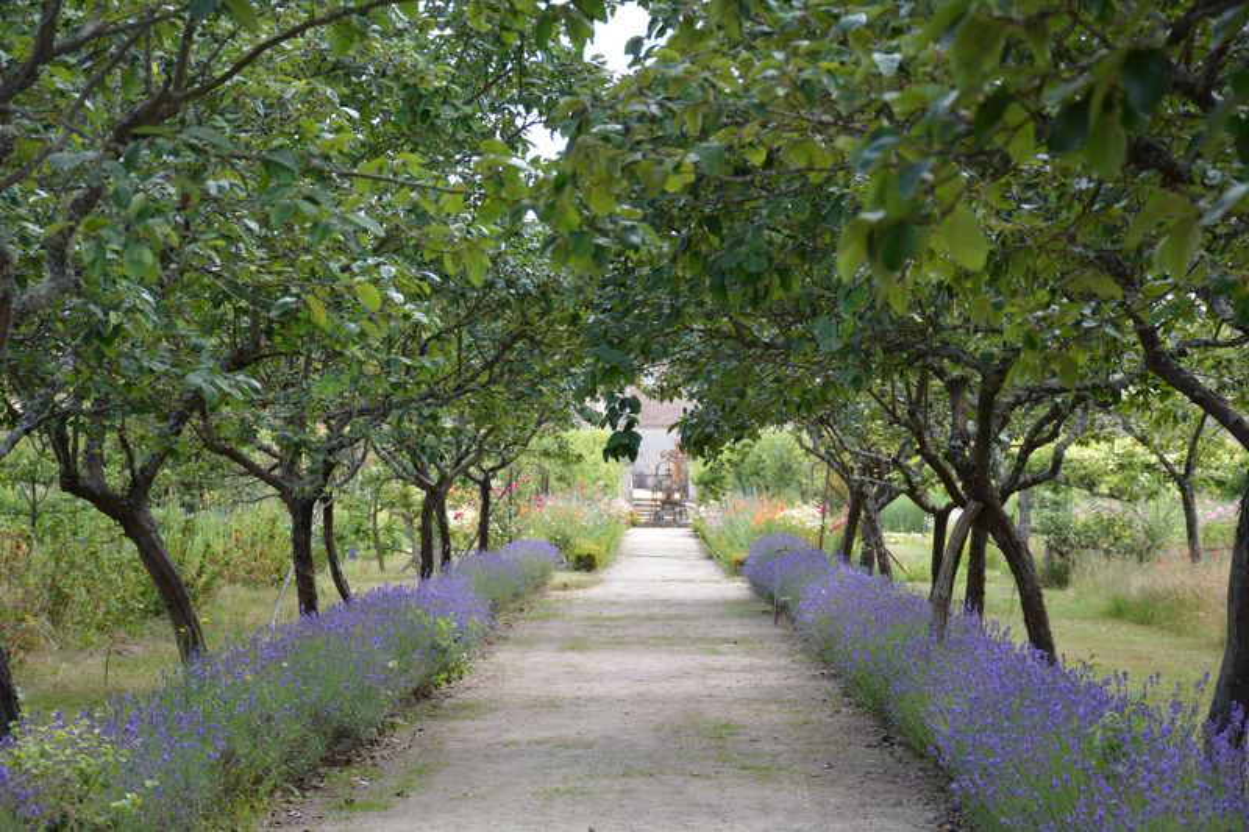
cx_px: 624
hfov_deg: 19.5
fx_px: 3642
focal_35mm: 105
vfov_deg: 13.0
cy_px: 416
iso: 200
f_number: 6.3
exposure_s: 1/160
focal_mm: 70
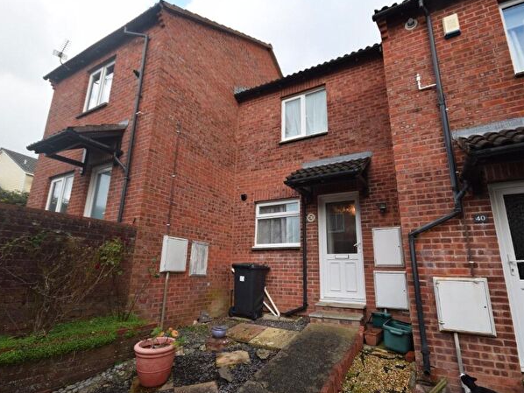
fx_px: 281
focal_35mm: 19
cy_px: 199
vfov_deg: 70.0
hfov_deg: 86.0
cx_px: 266
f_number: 7.1
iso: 400
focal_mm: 11
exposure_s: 1/200
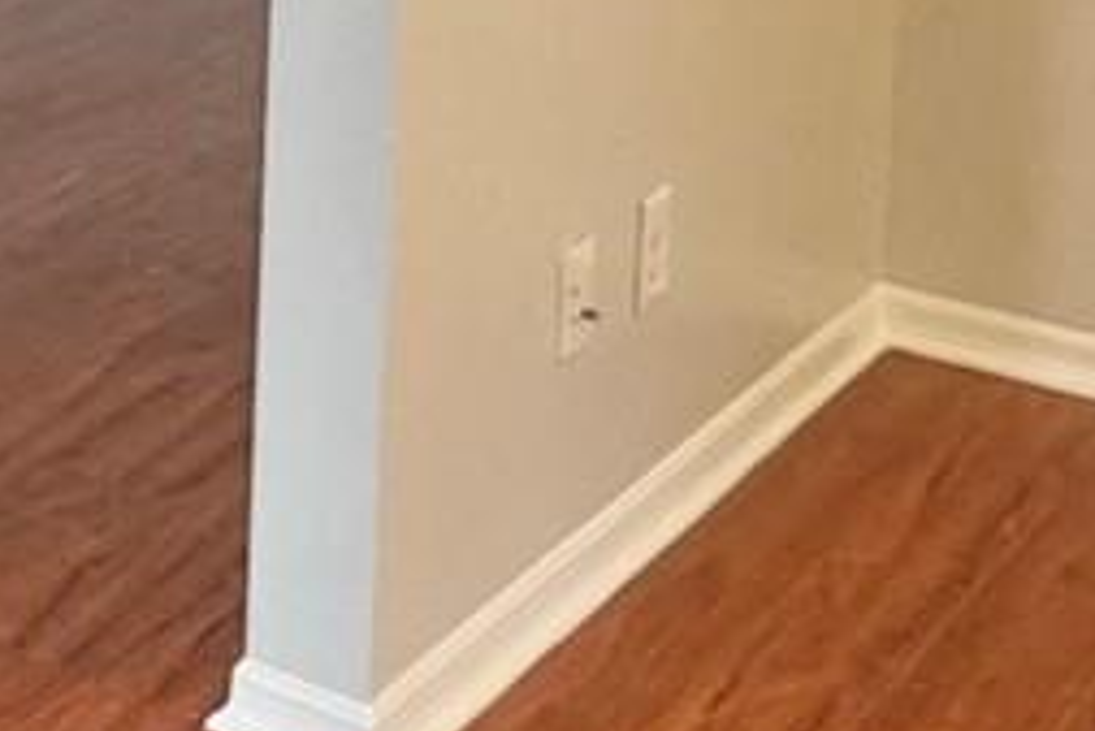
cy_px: -493
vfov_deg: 13.6
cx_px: -667
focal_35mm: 92
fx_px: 2800
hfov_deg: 18.8
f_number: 2.2
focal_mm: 2.22
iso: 250
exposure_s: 1/120
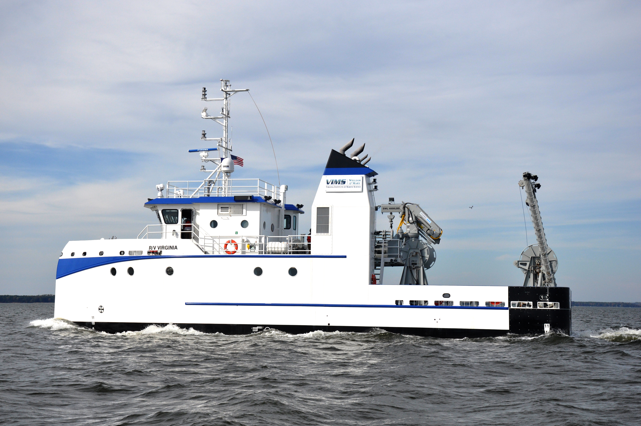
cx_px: 320
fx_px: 1120
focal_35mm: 63
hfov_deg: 31.9
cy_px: 213
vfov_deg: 21.5
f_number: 8
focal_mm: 42
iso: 400
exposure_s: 1/2000
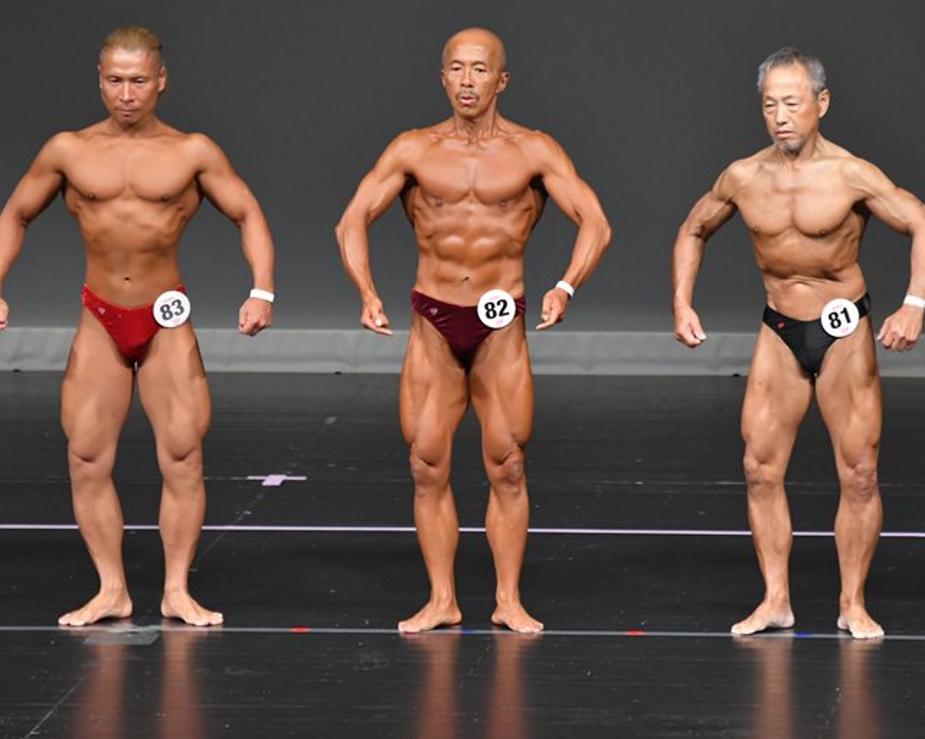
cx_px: 518
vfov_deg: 3.6
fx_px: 11630
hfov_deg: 4.6
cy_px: 370
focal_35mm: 425
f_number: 5.6
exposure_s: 1/400
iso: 4000
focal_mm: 250
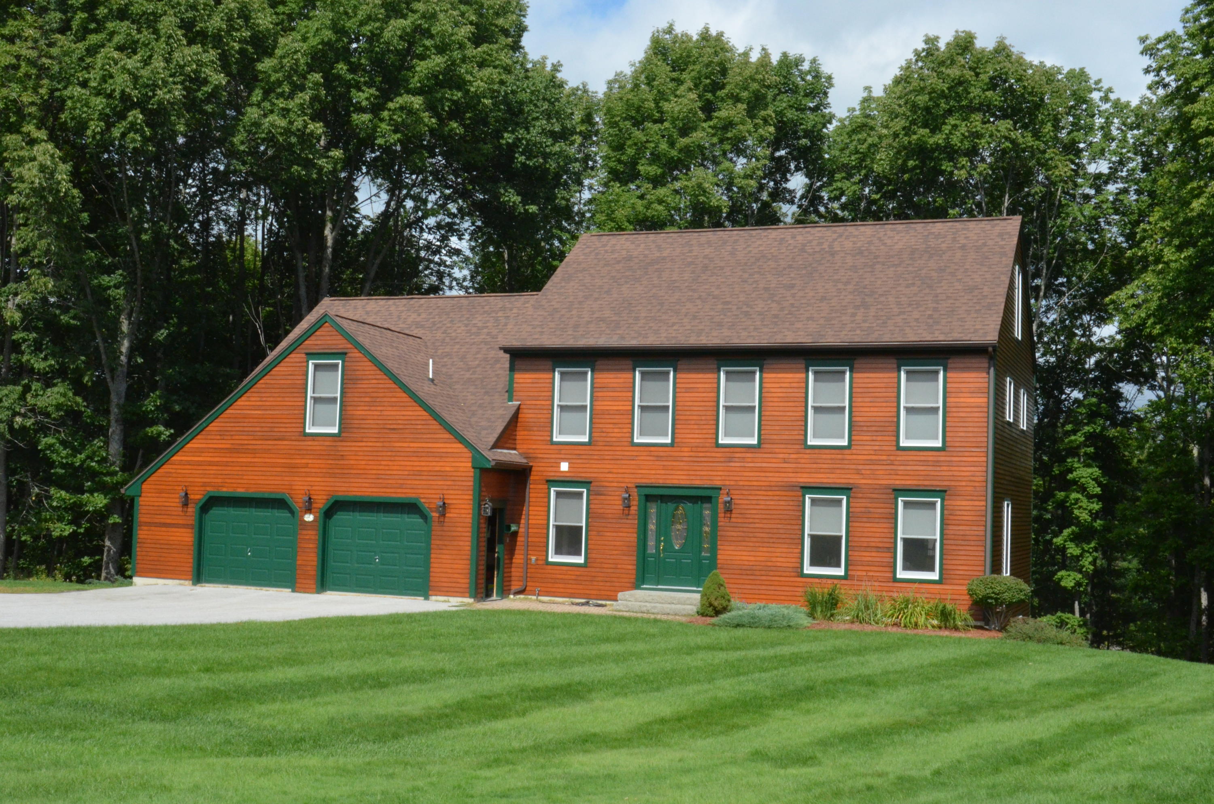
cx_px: 607
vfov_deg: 31.8
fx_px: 1413
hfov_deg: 46.5
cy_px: 402
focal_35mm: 42
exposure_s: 1/640
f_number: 22
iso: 2000
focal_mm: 28
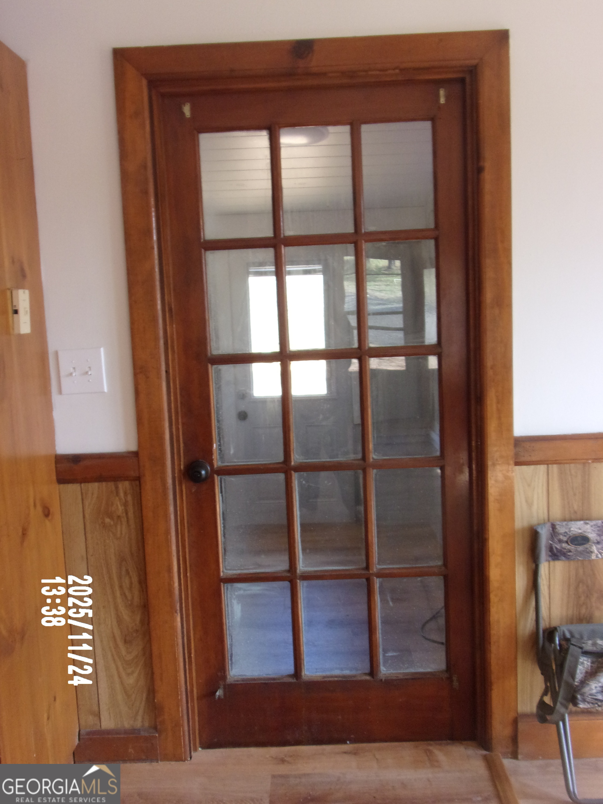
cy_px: 402
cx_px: 302
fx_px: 766
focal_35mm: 33
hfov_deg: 42.9
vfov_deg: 55.4
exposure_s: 1/34
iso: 150
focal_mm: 5.9
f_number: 3.7
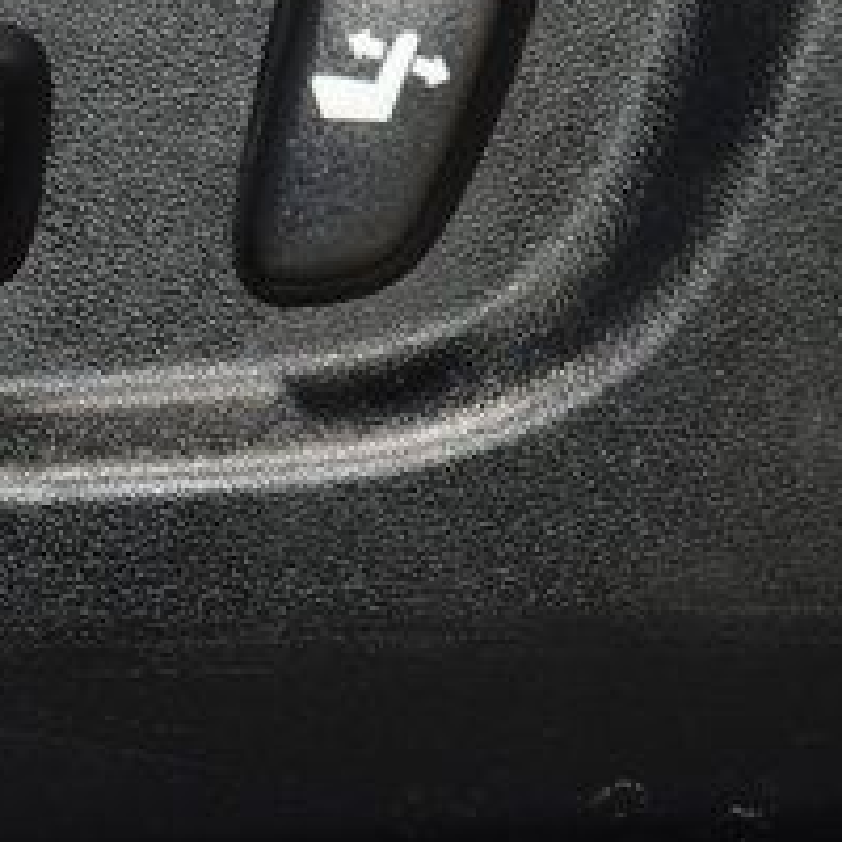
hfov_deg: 6.1
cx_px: 173
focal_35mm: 285
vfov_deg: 6.1
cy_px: 99
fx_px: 7843
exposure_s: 1/40
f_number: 4.5
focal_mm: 70
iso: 1800
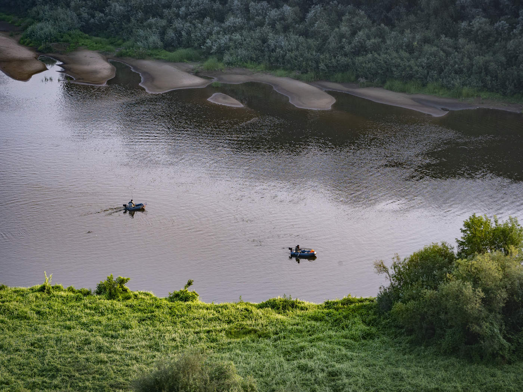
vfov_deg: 9.5
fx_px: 2357
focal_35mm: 156
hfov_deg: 12.7
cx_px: 262
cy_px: 196
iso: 200
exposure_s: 1/160
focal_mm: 78
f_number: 6.3
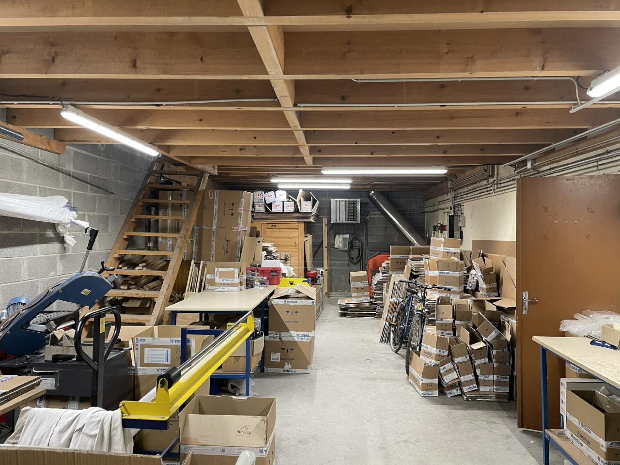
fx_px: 466
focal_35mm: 26
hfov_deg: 67.3
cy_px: 232
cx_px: 310
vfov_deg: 53.1
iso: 80
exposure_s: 1/50
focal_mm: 4.2
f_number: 1.6
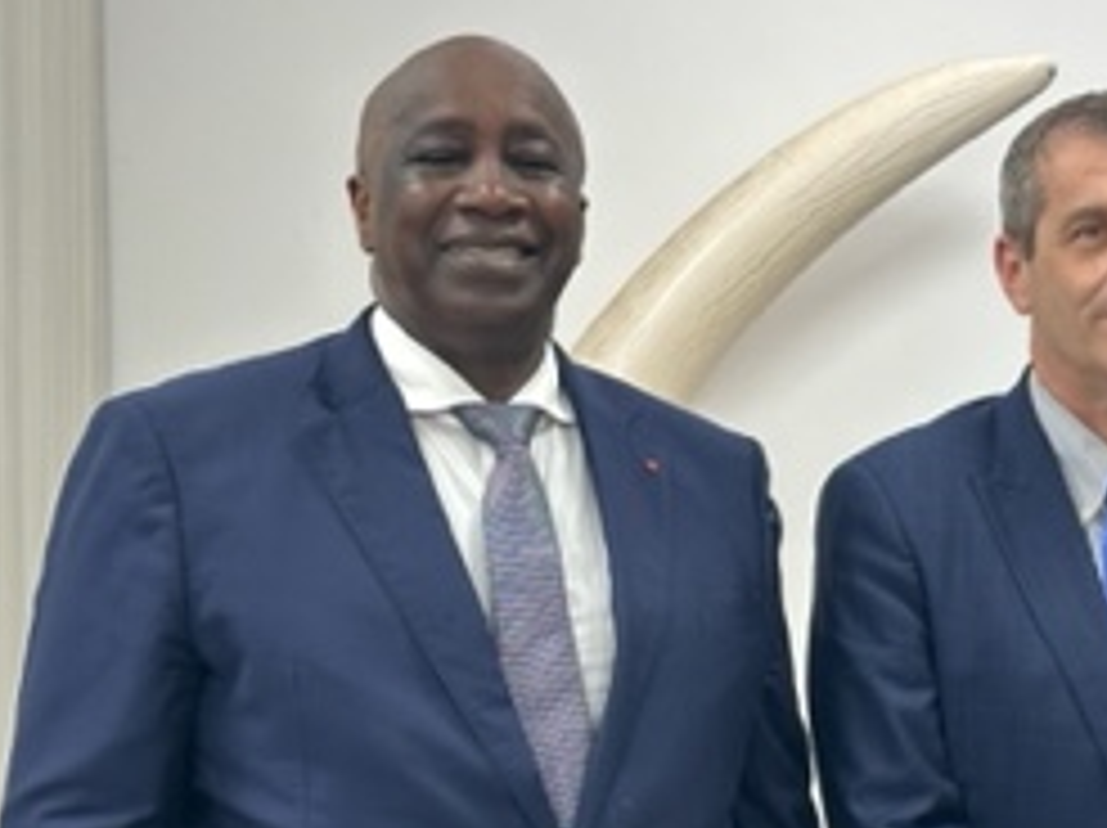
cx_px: 1192
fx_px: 3994
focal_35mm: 125
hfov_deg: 15.4
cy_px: 747
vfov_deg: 11.8
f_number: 1.78
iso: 80
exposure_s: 1/60
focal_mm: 6.86
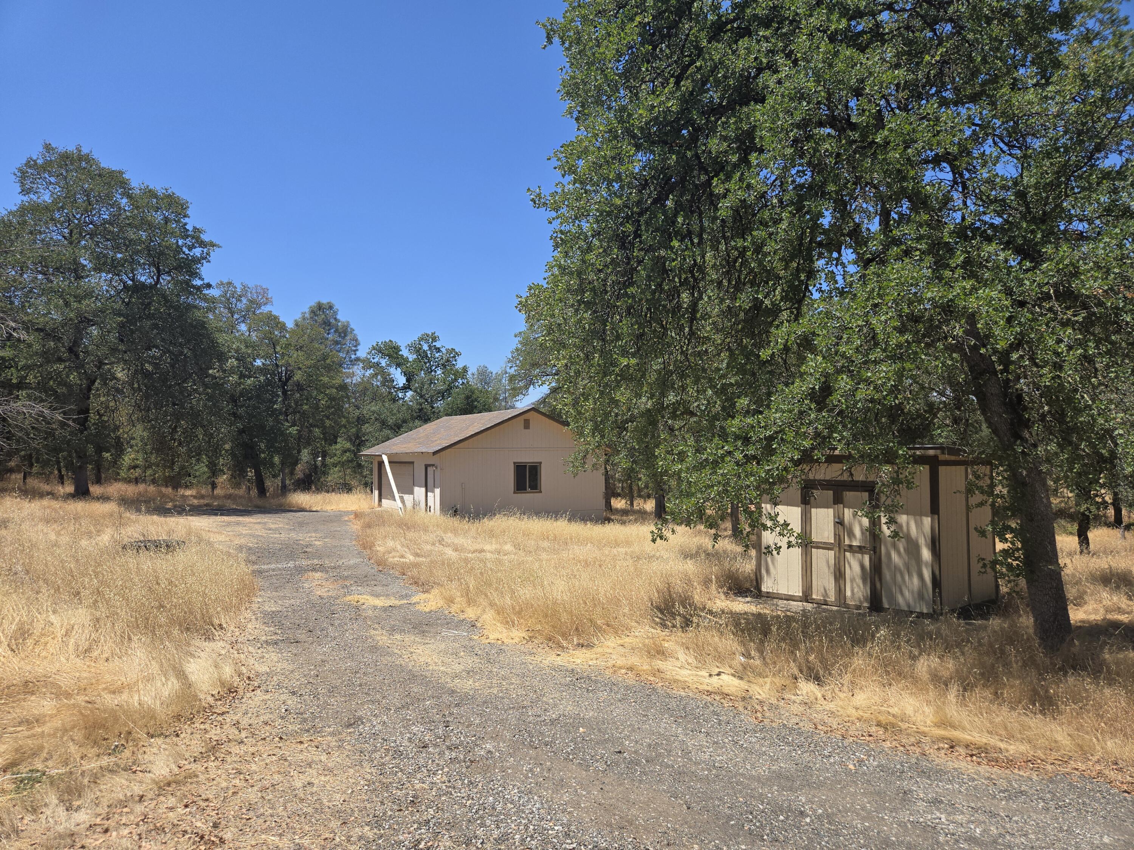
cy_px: 425
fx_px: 753
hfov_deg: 73.9
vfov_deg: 58.9
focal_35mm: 23
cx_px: 567
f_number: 1.8
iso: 25
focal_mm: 5.4
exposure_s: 1/1672
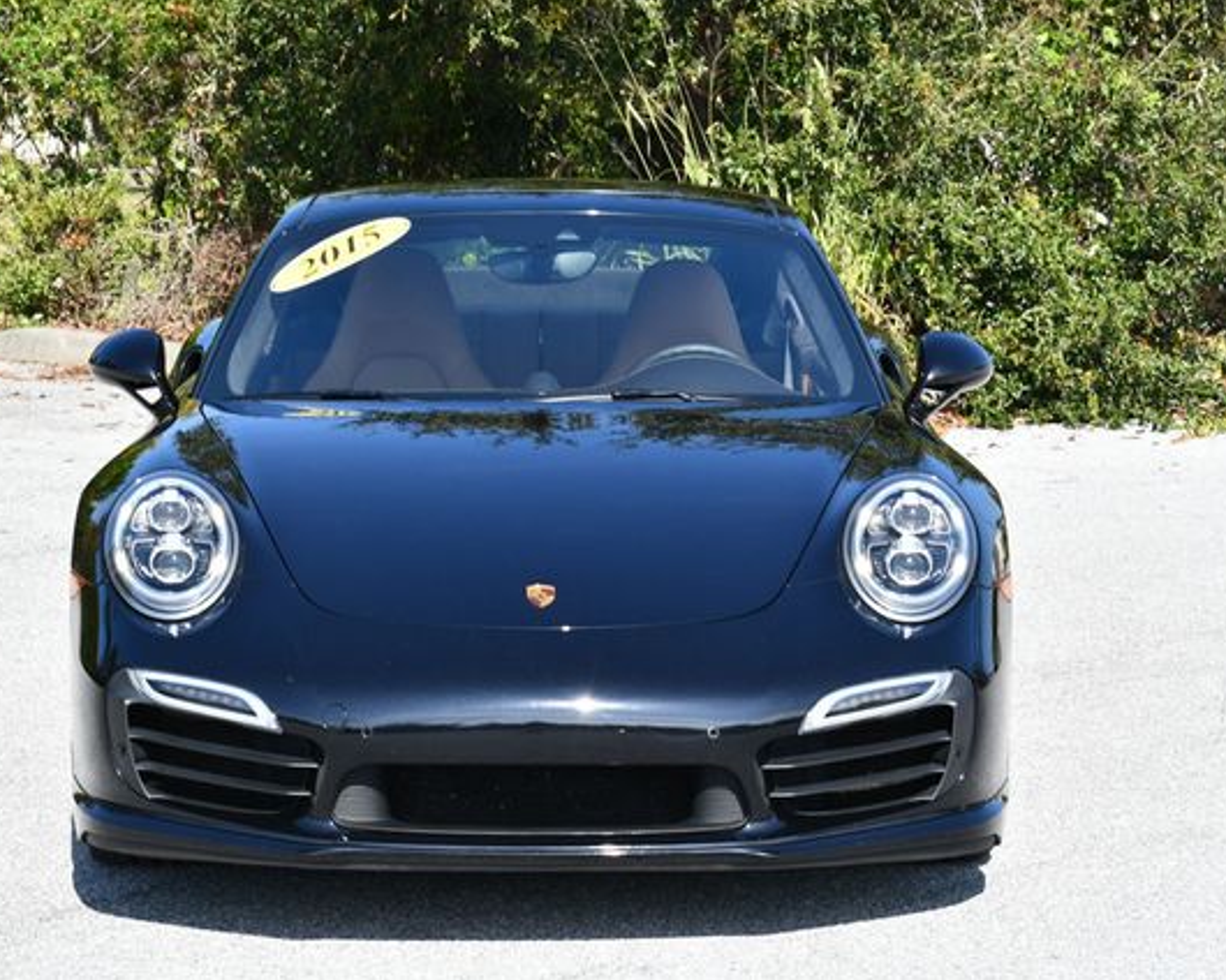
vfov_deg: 13.1
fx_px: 4282
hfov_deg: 16.3
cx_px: 520
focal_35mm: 118
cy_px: 490
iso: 160
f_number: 8
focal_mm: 52
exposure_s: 1/250
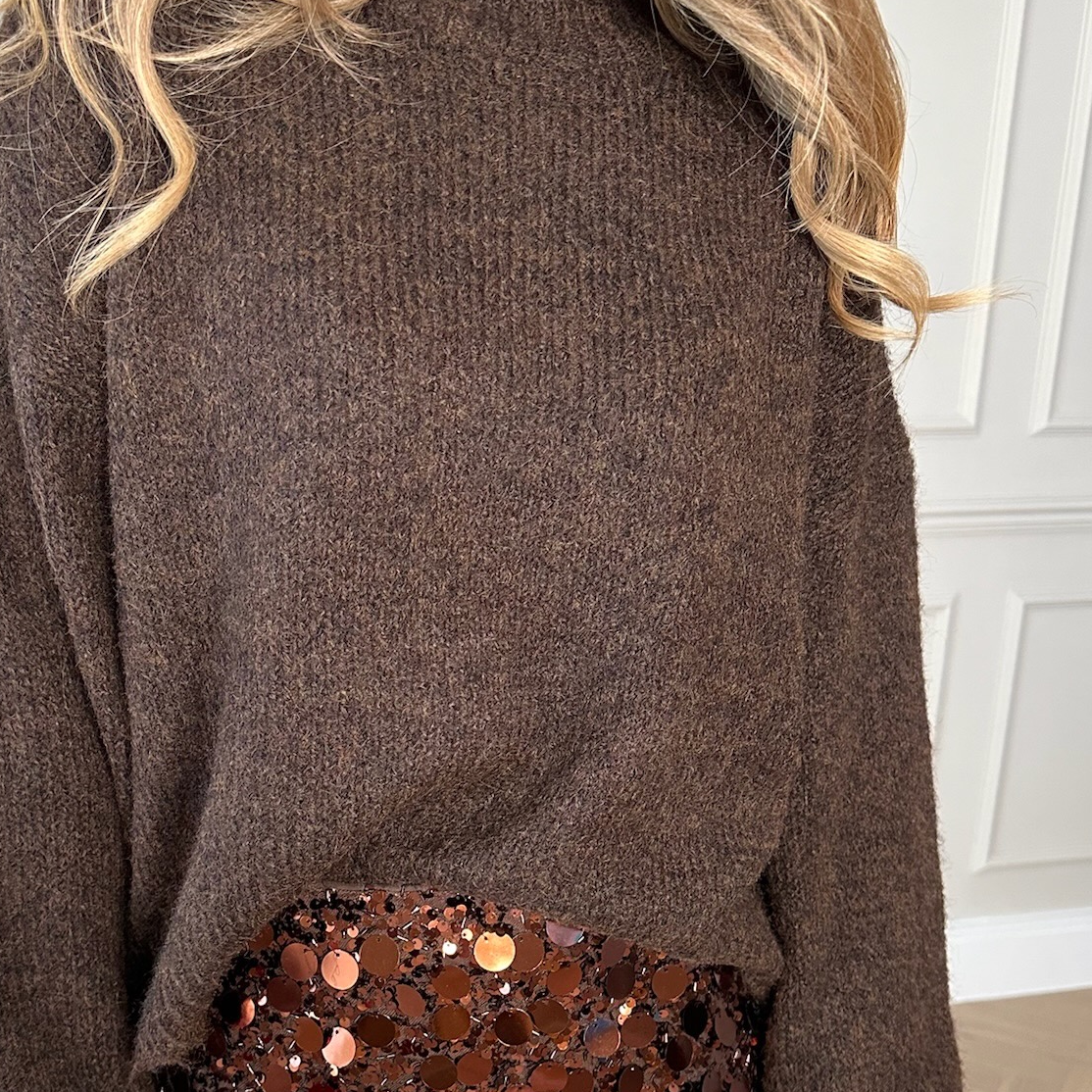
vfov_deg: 41.8
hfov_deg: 42.6
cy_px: 797
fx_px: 1392
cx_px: 425
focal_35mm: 39
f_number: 1.78
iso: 320
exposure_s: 1/60
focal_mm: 6.86
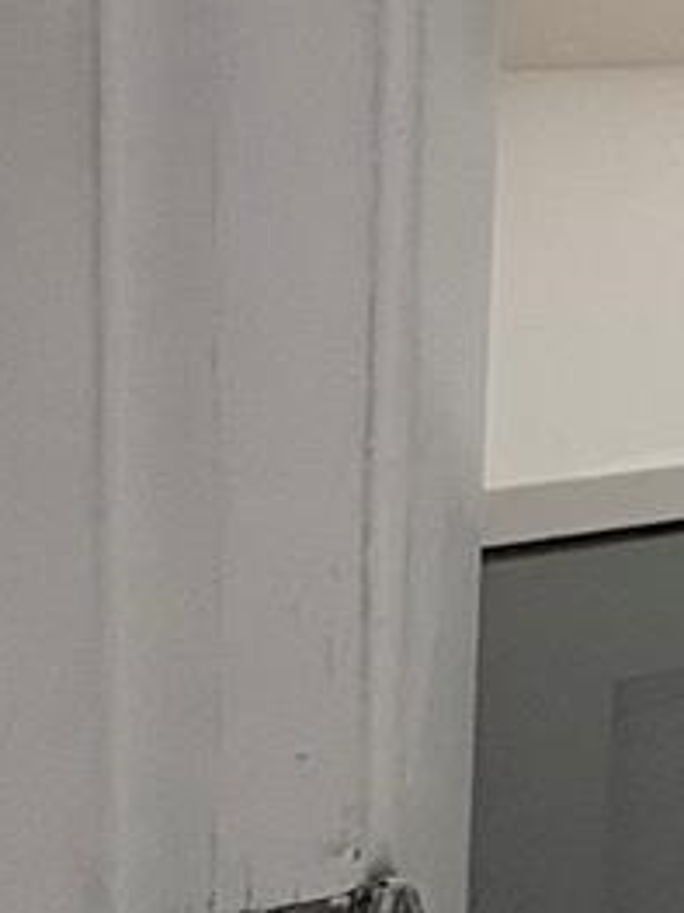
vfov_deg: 27.2
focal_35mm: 64
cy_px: -139
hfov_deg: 16.6
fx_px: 1688
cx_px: 1413
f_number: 2.2
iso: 125
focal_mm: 2.22
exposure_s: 1/120
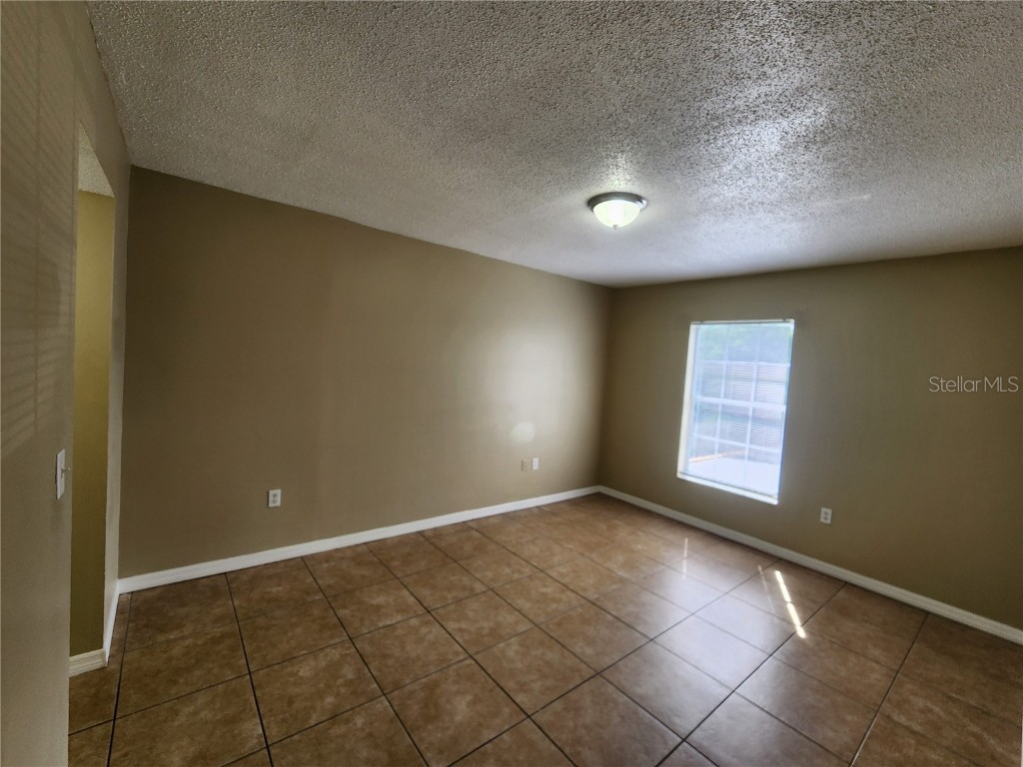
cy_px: 384
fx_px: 384
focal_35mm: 13
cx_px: 512
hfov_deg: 106.2
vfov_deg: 89.9
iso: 80
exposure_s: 1/120
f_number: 2.2
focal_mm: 2.2
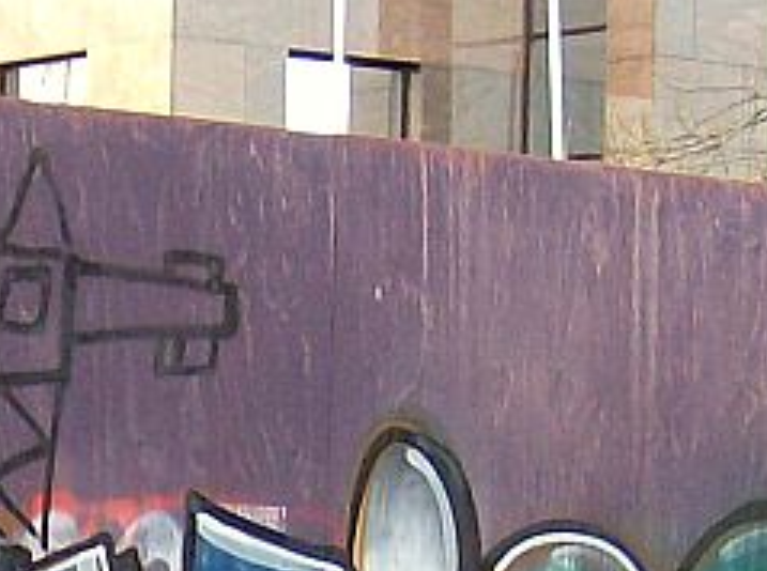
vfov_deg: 7.3
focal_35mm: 197
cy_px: 938
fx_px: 4354
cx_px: -221
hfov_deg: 9.9
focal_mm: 7.7
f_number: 3.1
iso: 200
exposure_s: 1/74
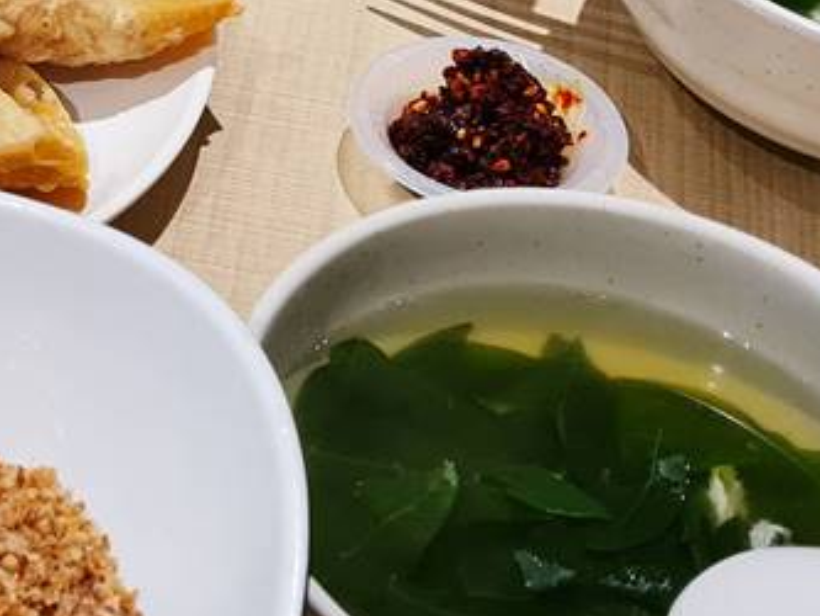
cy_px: 192
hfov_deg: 18.7
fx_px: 2370
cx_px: -143
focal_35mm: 100
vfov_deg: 14.8
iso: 250
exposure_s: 1/100
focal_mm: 5.4
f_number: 1.8
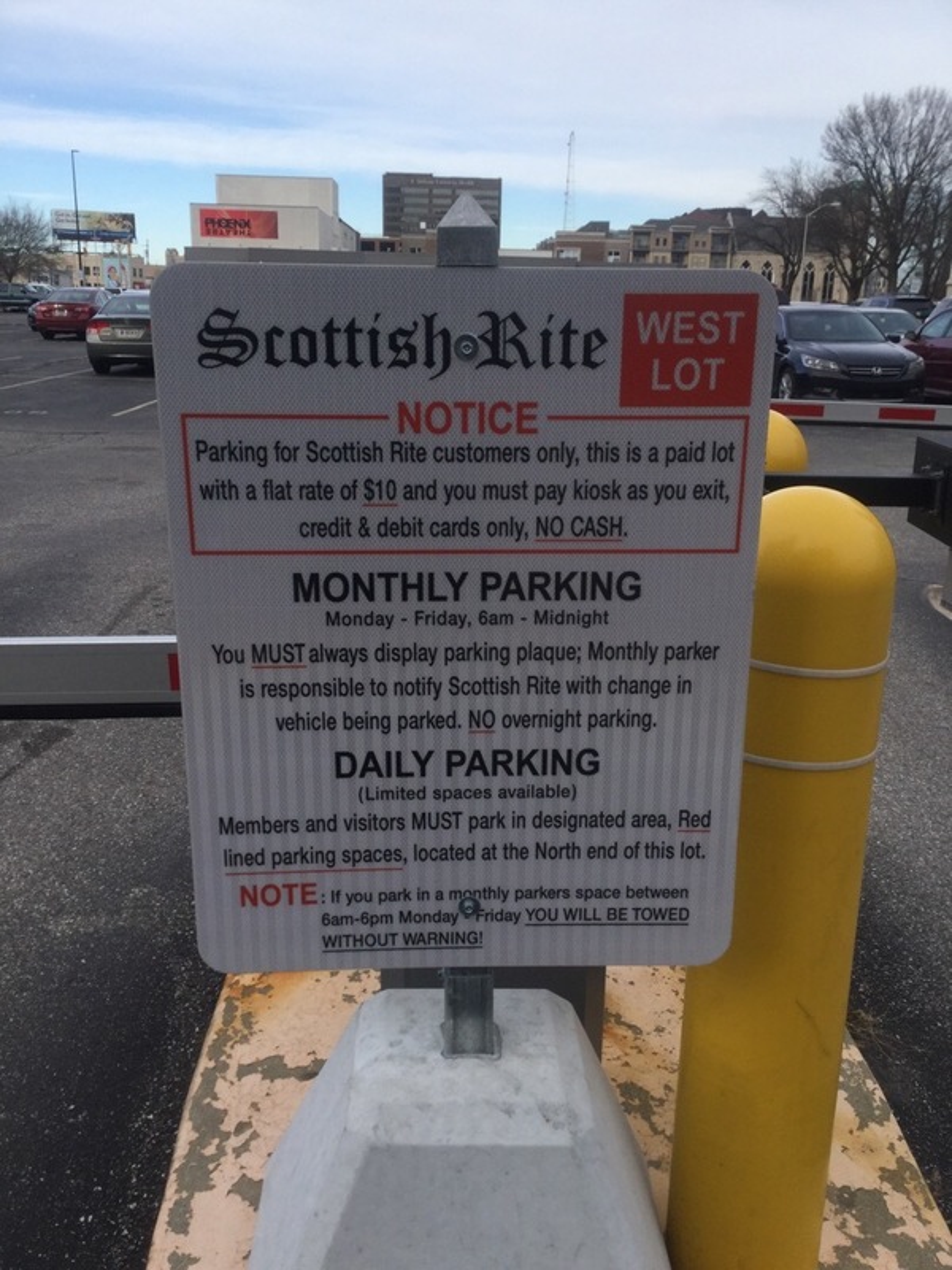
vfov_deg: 58.4
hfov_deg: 45.4
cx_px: 476
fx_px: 1137
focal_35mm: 31
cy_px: 635
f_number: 2.4
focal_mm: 3.3
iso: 25
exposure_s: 1/708
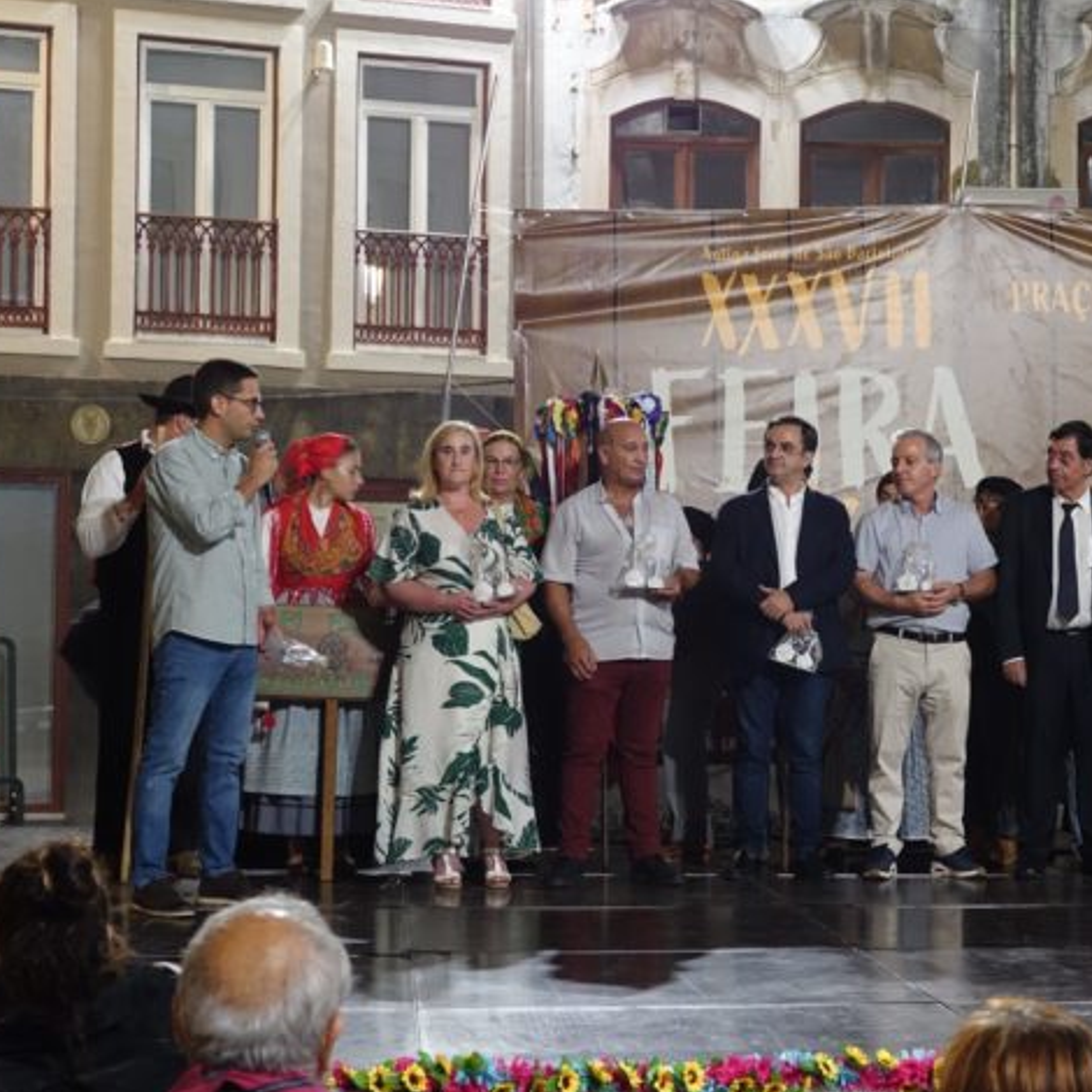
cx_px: 767
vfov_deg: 21.1
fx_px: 2927
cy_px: 551
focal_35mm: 82
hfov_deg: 21.0
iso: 800
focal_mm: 23.09
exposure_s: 1/15
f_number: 3.5
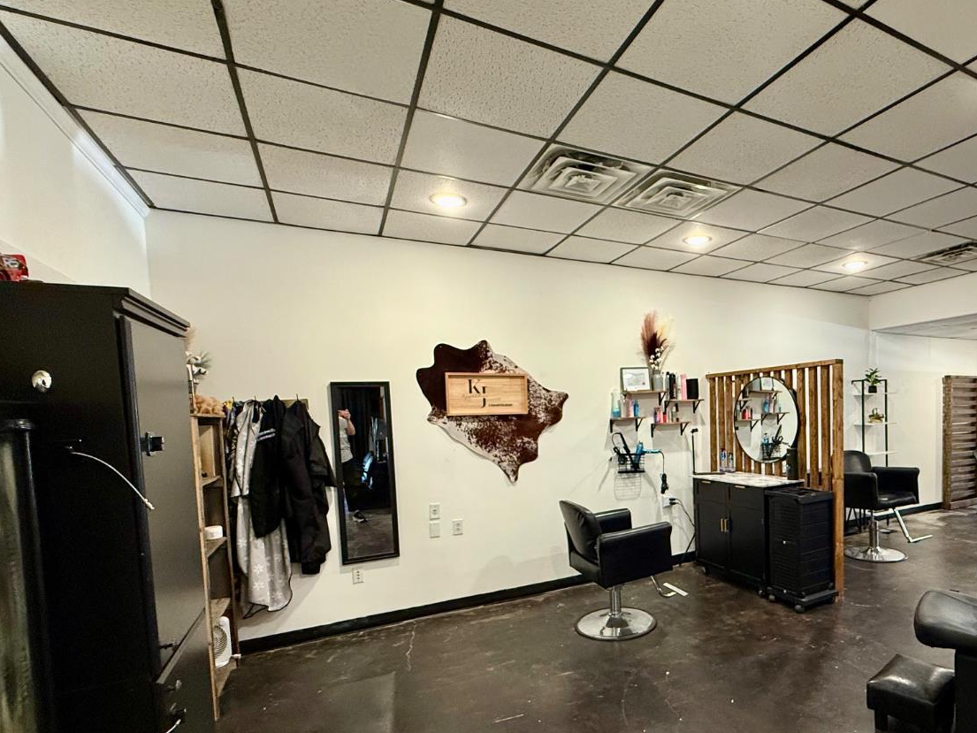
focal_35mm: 19
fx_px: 536
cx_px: 639
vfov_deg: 68.1
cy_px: 437
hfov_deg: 82.2
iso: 250
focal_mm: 2.22
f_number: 2.2
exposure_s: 1/60
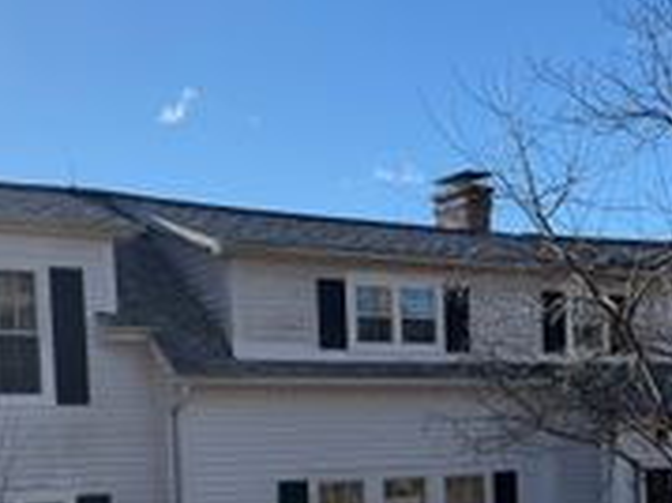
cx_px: 304
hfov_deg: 29.0
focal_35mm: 67
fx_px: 1300
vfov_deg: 21.2
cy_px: 490
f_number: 1.78
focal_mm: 6.76
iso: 100
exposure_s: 1/5714
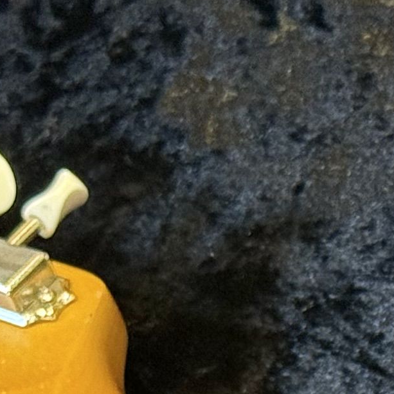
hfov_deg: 6.1
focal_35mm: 279
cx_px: 722
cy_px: 962
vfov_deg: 6.0
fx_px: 3593
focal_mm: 6.76
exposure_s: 1/40
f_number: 1.78
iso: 200
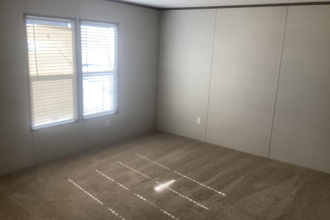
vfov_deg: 39.9
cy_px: 122
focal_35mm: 33
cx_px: 167
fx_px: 302
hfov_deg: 57.2
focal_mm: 3.3
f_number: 2.4
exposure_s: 1/120
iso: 64
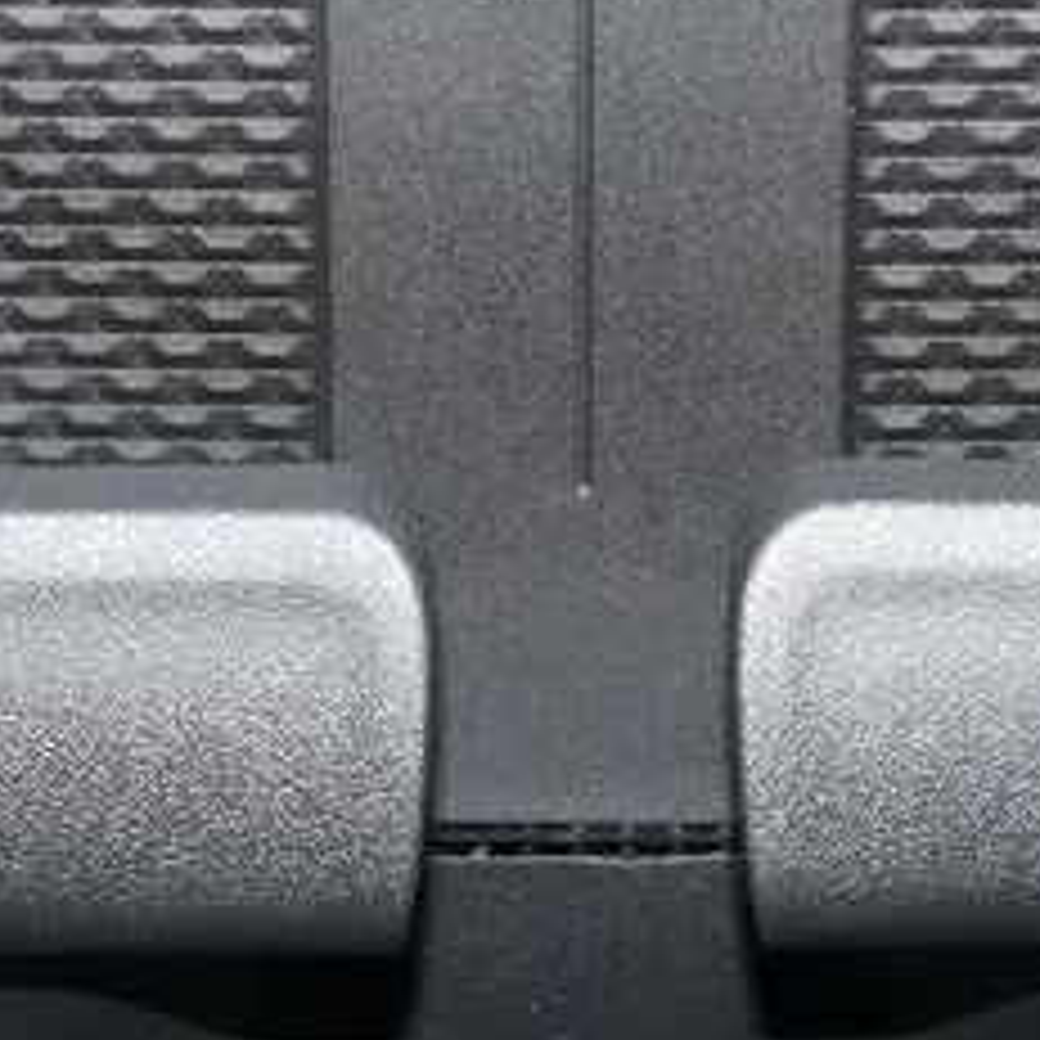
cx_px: 675
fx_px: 6322
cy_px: -29
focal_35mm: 186
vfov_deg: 9.3
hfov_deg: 9.4
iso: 800
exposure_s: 1/30
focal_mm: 38
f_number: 10
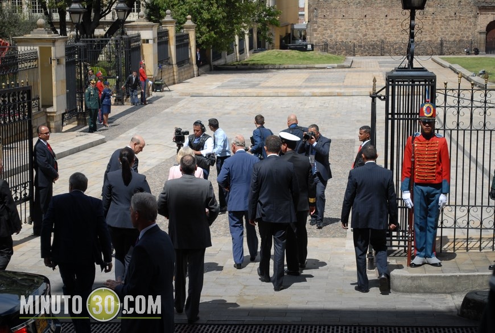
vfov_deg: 16.6
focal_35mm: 82
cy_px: 166
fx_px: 1137
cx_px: 248
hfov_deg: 24.6
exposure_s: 1/400
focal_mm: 55
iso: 100
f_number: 5.6
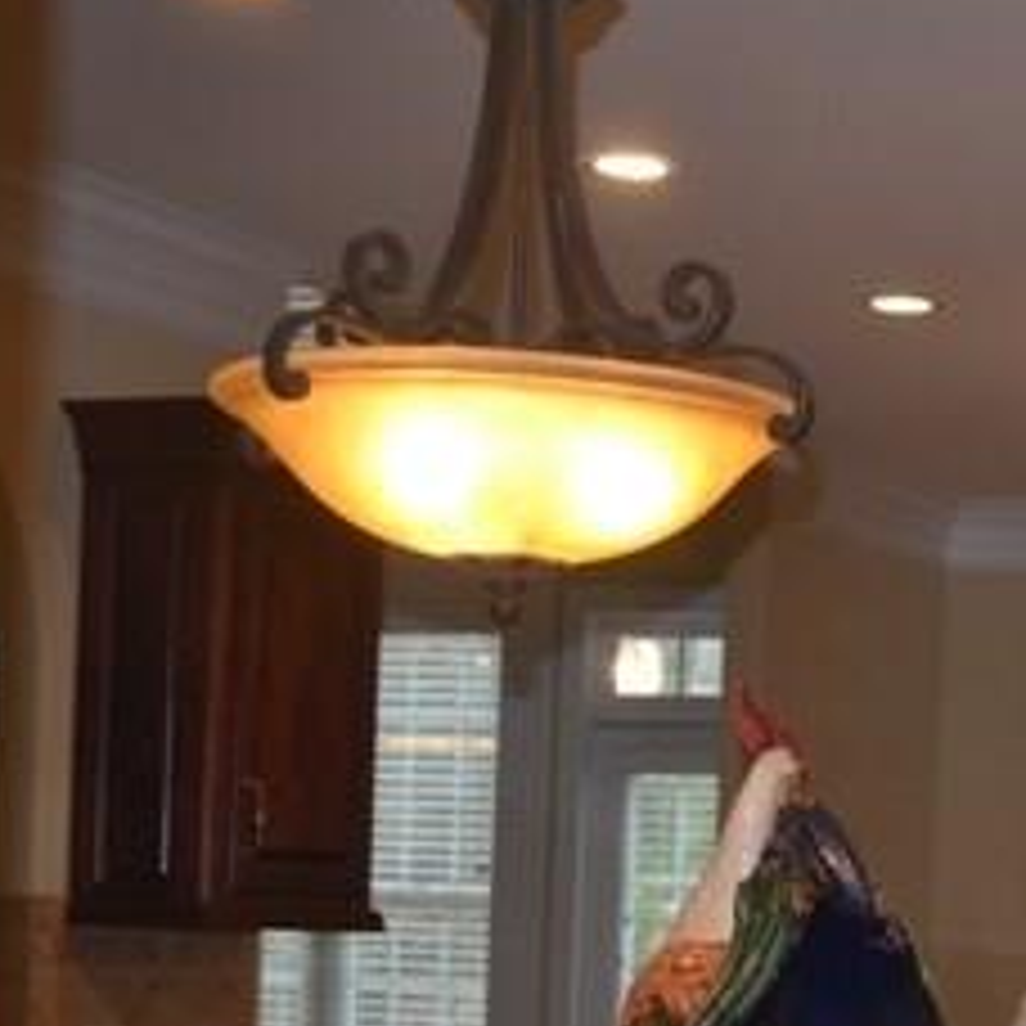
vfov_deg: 19.8
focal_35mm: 86
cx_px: 1246
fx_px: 2884
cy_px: 907
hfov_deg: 19.0
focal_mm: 24
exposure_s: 1/60
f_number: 4
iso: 400
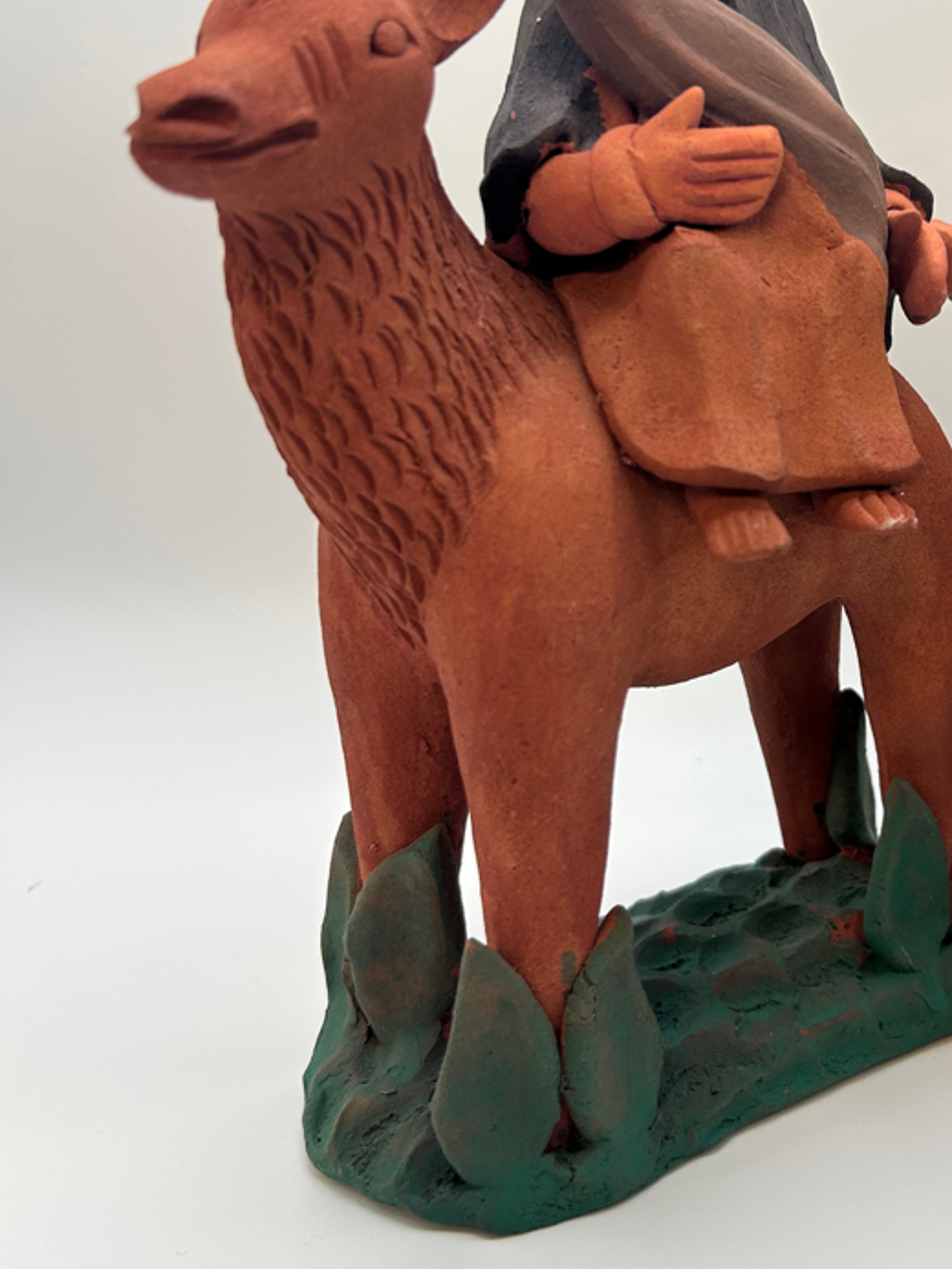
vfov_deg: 41.7
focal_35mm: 45
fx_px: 1650
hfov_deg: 31.1
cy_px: 467
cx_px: 811
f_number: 1.5
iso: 40
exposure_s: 1/120
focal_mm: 5.7
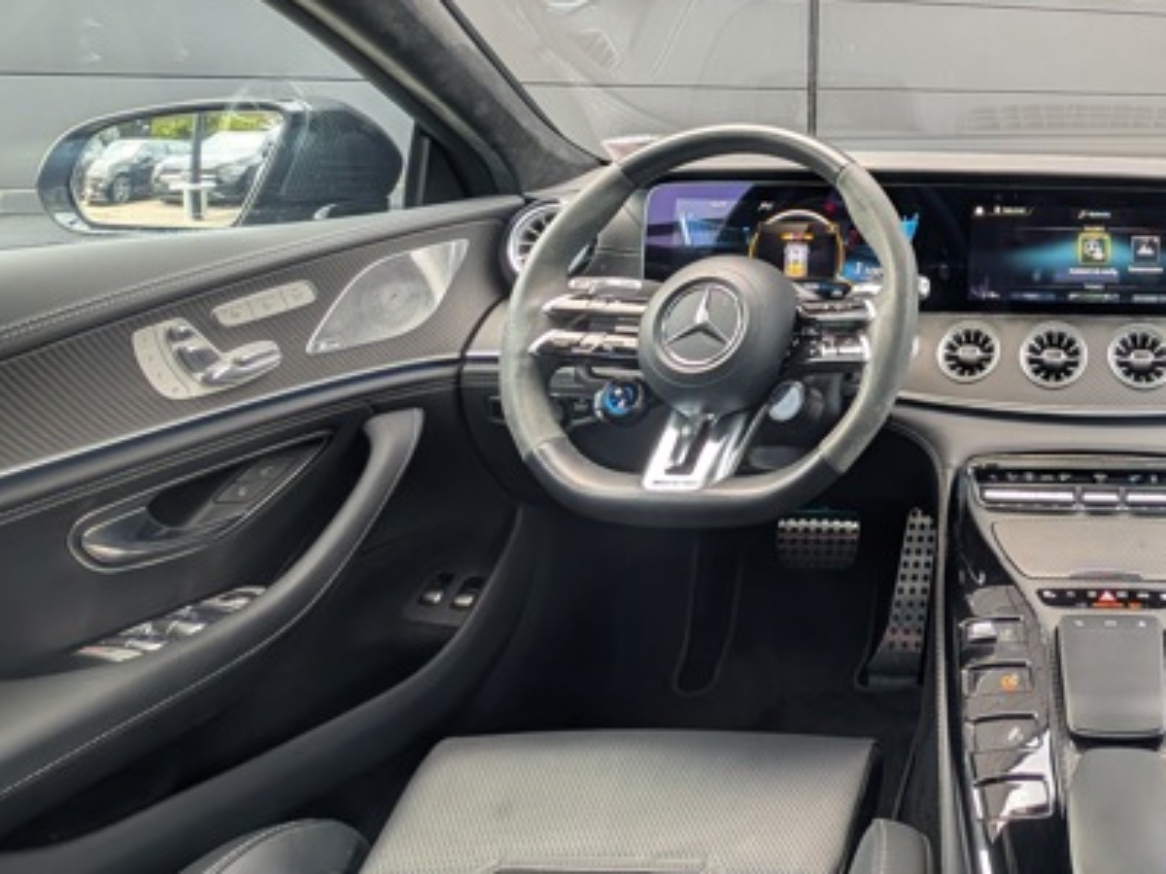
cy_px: 93
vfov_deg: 50.6
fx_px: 808
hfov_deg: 60.7
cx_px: 1046
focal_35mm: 24
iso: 76
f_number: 1.95
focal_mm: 2.23
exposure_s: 1/72.8
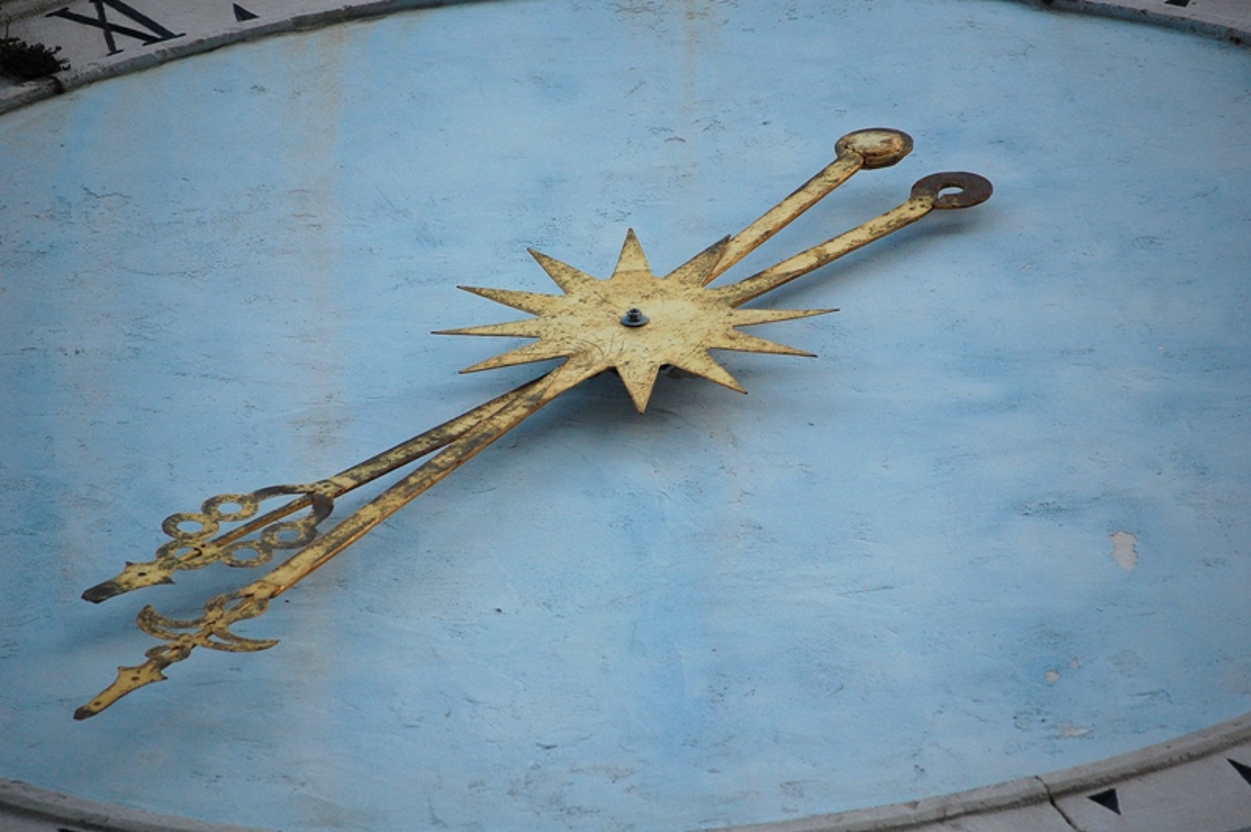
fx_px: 7552
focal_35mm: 218
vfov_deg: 6.3
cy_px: 416
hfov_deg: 9.5
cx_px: 626
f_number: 5.3
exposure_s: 1/500
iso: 720
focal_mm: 145
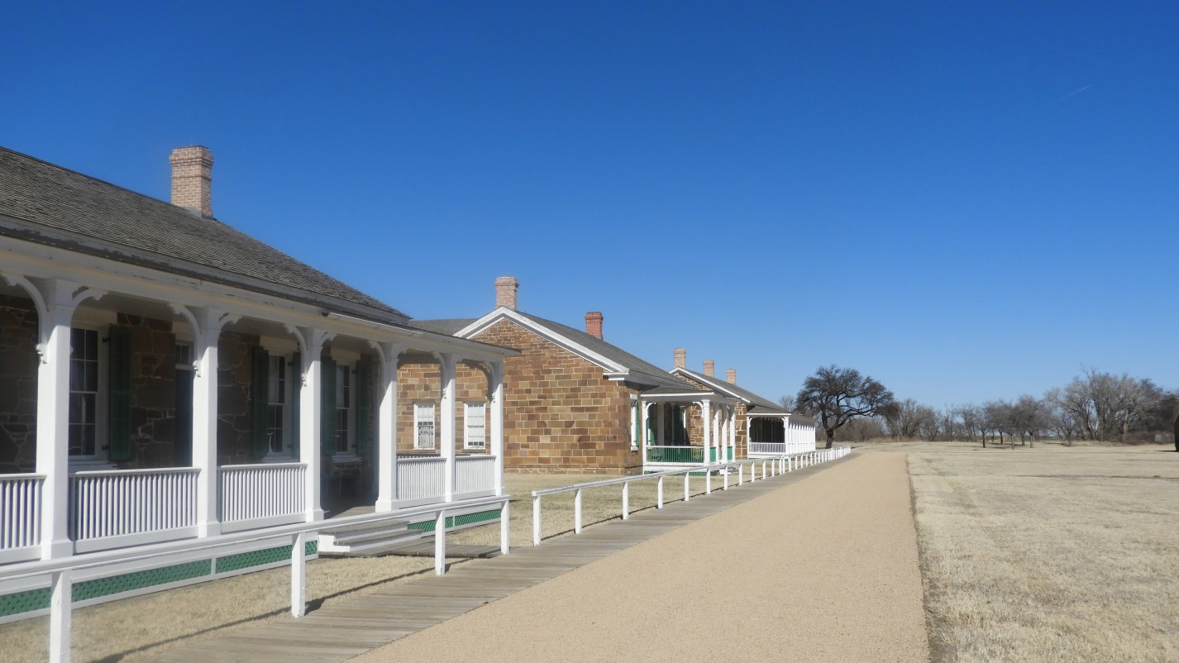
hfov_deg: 59.5
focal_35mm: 33
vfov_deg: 35.6
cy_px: 383
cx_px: 594
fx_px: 1032
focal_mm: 5.4
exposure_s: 1/2000
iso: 100
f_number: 4
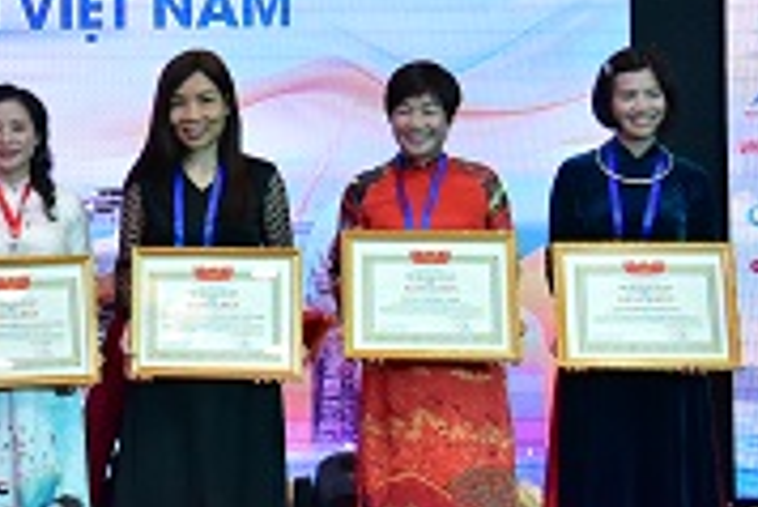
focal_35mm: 118
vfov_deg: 11.6
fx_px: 2487
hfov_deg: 16.6
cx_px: -166
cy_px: 145
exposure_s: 1/200
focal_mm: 35
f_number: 10
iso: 3200
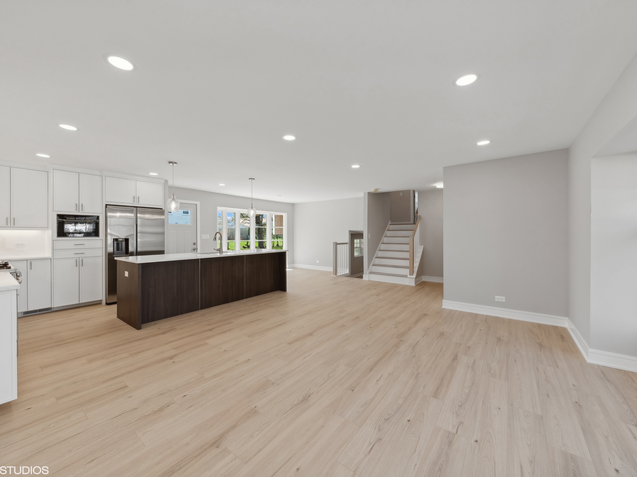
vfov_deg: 89.9
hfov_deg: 106.2
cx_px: 318
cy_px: 238
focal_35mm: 13
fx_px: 239
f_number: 9
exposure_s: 1/60
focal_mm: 12
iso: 200
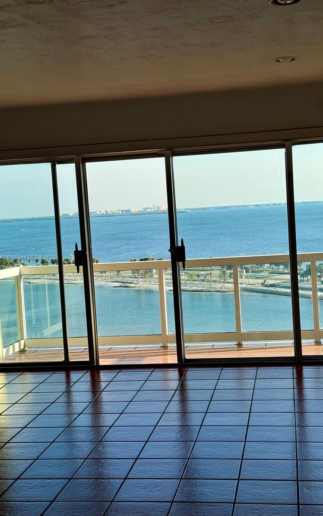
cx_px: 171
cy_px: 258
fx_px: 718
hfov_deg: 25.3
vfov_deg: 39.6
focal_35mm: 51
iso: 64
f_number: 1.78
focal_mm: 6.76
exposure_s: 1/1724
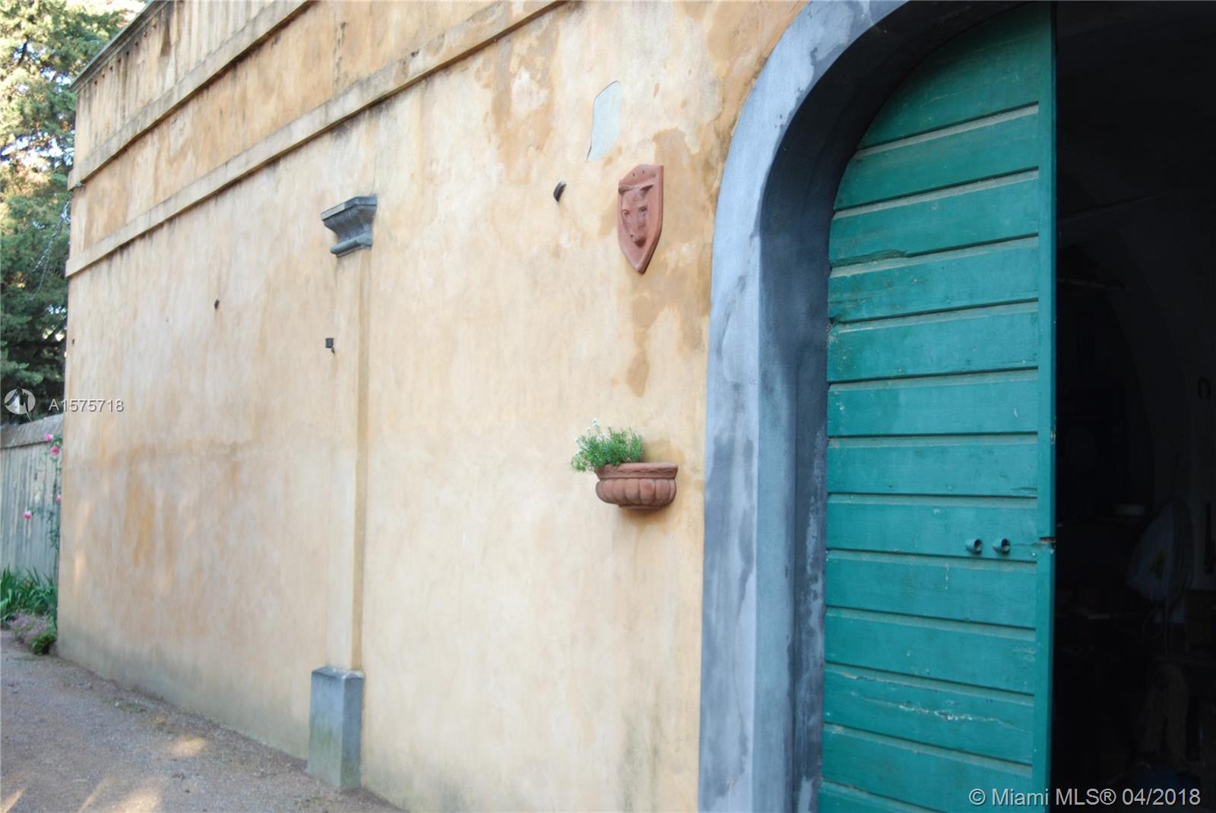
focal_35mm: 42
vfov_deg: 32.0
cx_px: 608
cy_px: 406
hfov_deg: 46.4
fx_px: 1420
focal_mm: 28
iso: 200
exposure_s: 1/60
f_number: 4
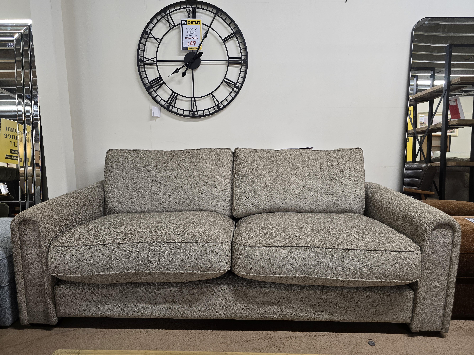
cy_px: 178
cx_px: 237
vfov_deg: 58.9
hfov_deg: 73.9
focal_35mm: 23
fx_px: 315
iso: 160
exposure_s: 1/100
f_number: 1.7
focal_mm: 6.3
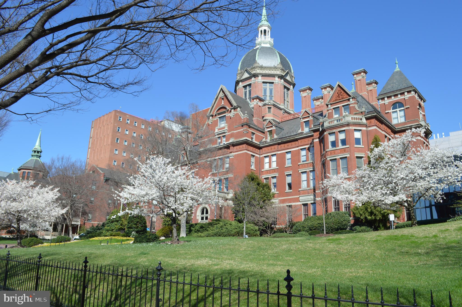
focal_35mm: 27
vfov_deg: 47.8
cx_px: 231
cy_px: 154
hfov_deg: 67.4
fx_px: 346
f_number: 7.1
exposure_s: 1/200
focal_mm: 18
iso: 100
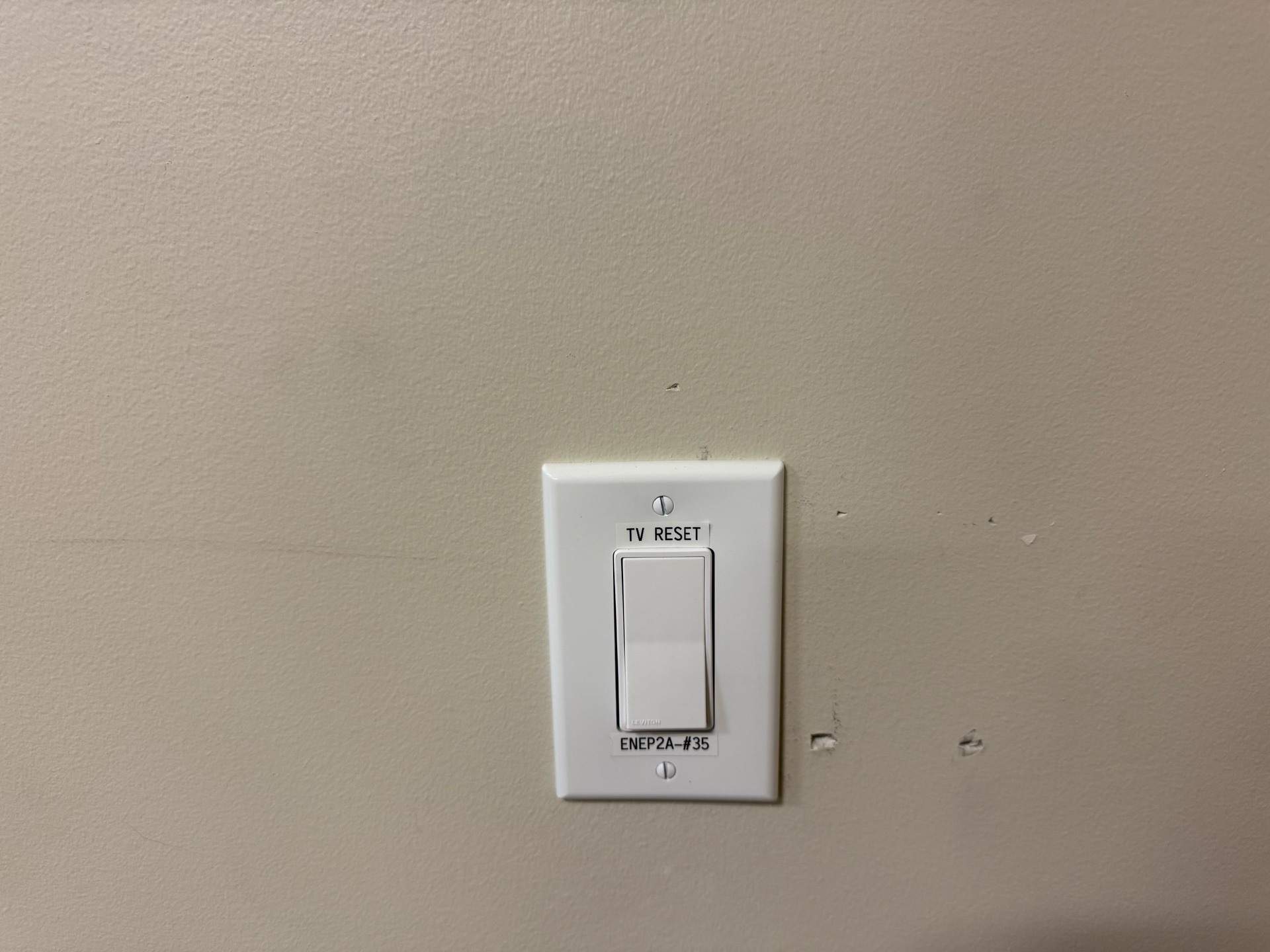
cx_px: 635
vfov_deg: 56.8
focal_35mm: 24
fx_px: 881
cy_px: 476
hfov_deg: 71.6
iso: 160
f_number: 1.78
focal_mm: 6.76
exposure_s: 1/60
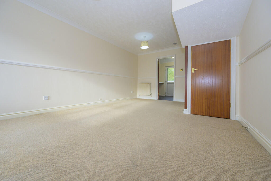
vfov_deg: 81.2
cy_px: 90
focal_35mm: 14
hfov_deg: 104.2
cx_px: 136
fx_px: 105
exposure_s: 1/125
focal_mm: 14
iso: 800
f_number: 7.1
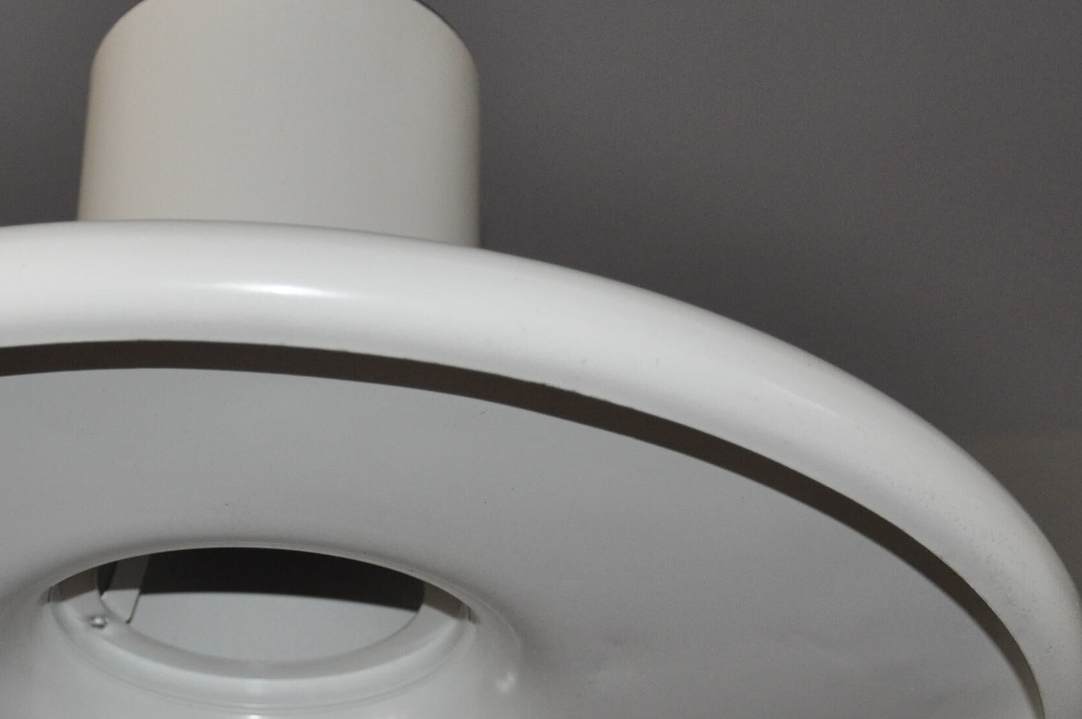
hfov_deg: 20.5
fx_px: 2971
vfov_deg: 13.8
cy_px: 426
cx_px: 291
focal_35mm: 99
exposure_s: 1/60
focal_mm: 34
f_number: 4.2
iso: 800
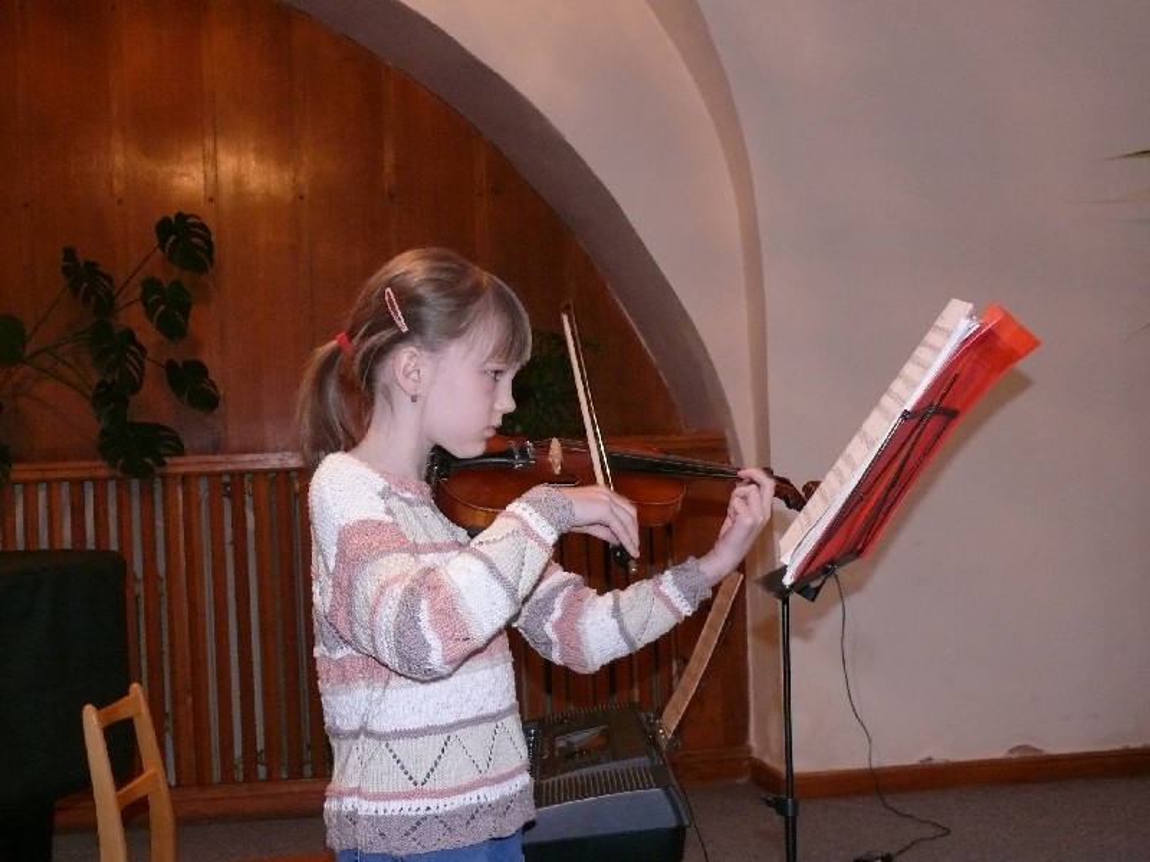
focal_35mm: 50
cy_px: 431
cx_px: 575
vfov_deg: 29.1
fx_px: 1661
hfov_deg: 38.2
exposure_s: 1/30
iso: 400
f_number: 3.2
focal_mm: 9.2
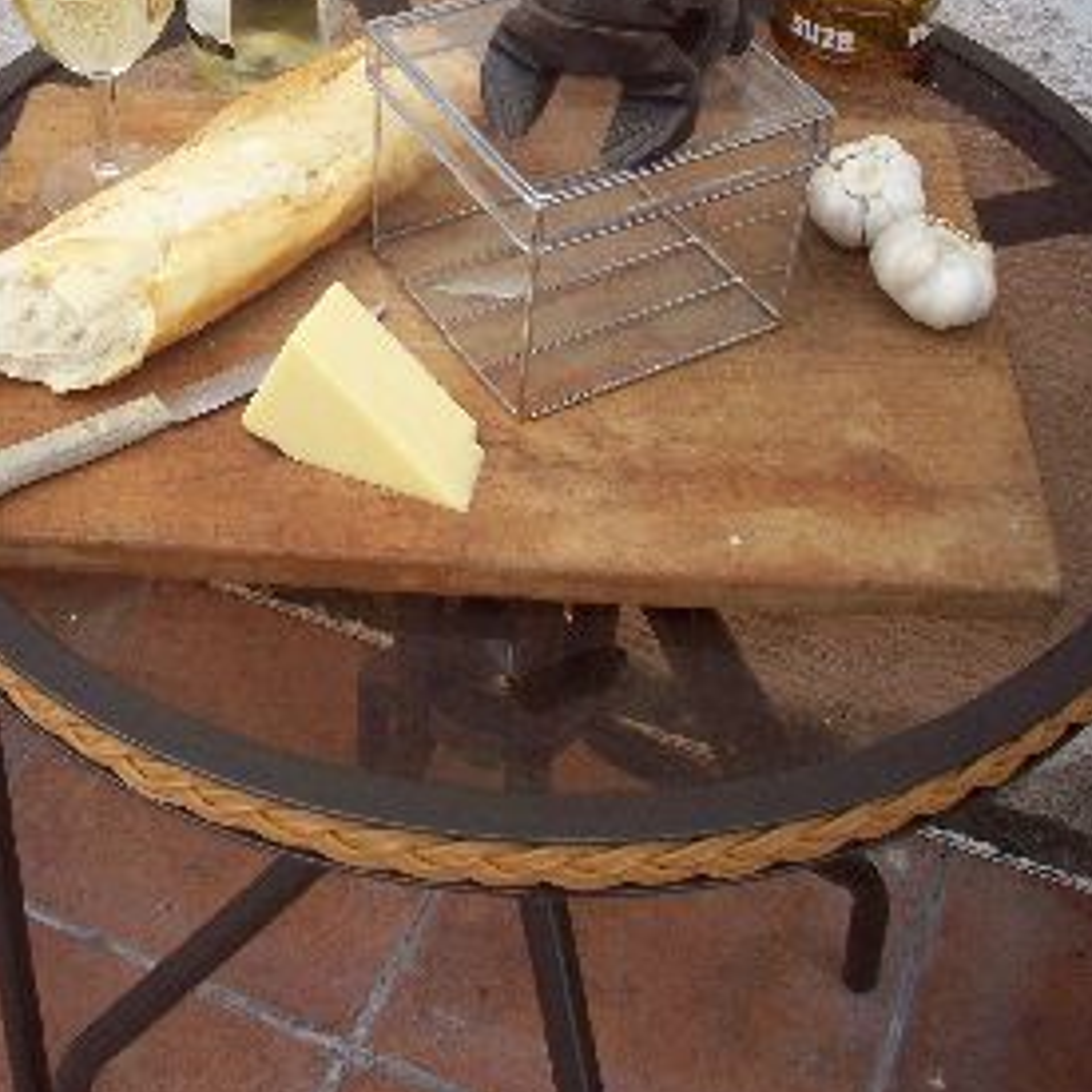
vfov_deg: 29.4
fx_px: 2034
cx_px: 389
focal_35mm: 57
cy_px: 226
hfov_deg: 29.9
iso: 80
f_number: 2.8
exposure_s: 1/709
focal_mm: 6.2
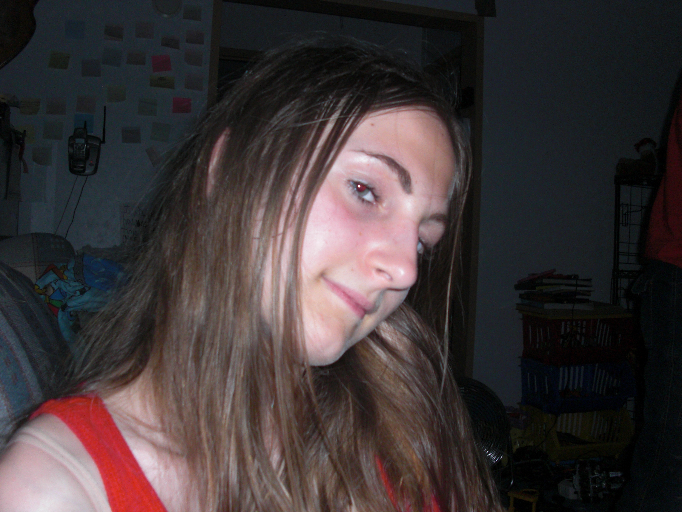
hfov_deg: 51.4
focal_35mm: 36
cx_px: 341
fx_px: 709
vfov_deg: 39.7
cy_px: 256
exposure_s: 1/60
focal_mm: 6.3
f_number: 2.8
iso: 200
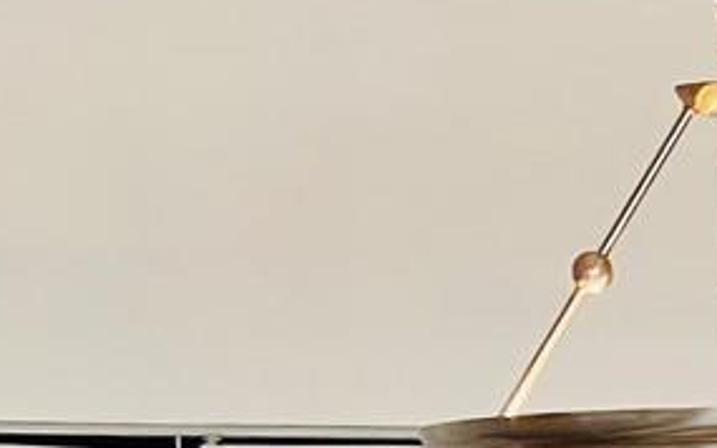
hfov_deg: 5.4
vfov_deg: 3.4
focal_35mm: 381
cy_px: 1354
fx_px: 7443
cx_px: 1215
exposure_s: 1/120
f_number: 2.2
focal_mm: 7.5
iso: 200
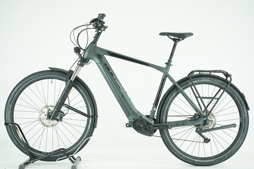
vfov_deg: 24.6
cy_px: 84
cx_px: 127
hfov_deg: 36.2
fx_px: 388
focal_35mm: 55
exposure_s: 1/200
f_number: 5.6
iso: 2500
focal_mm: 55
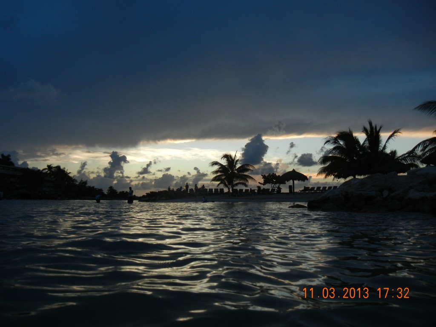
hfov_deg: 60.0
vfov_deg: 46.8
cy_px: 164
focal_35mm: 30
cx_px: 218
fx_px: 378
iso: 160
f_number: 3.5
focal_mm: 5.4
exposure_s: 1/197
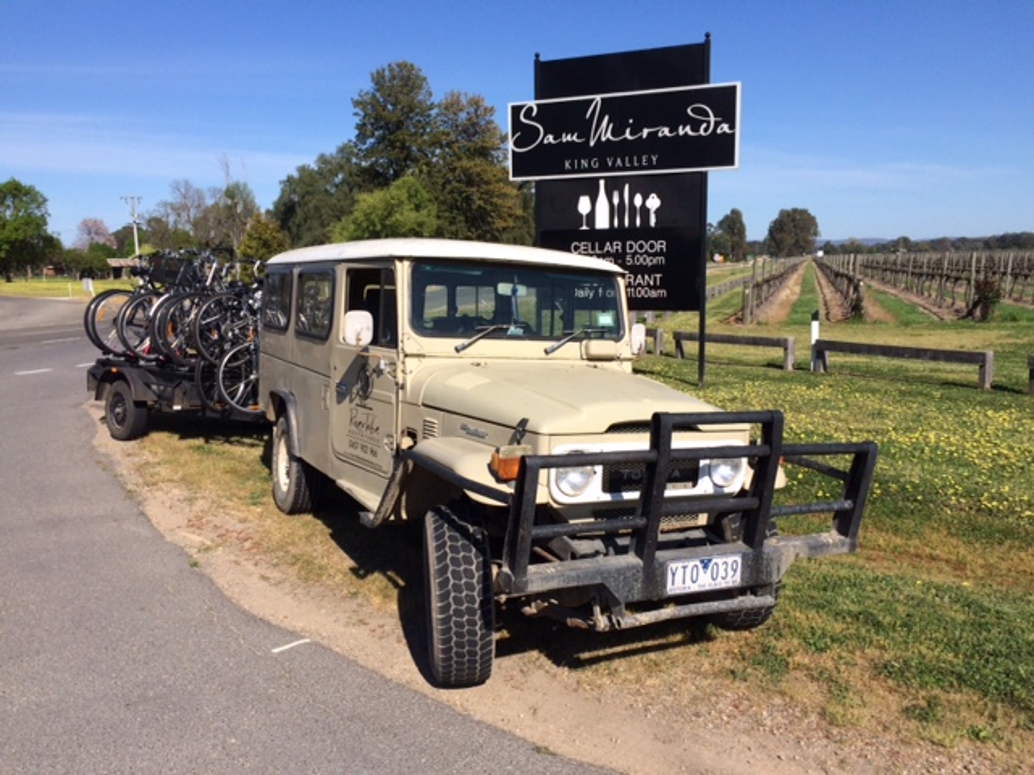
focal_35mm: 29
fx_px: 866
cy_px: 388
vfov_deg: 48.2
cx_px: 517
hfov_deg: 61.7
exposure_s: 1/2740
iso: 32
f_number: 2.2
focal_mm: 4.15
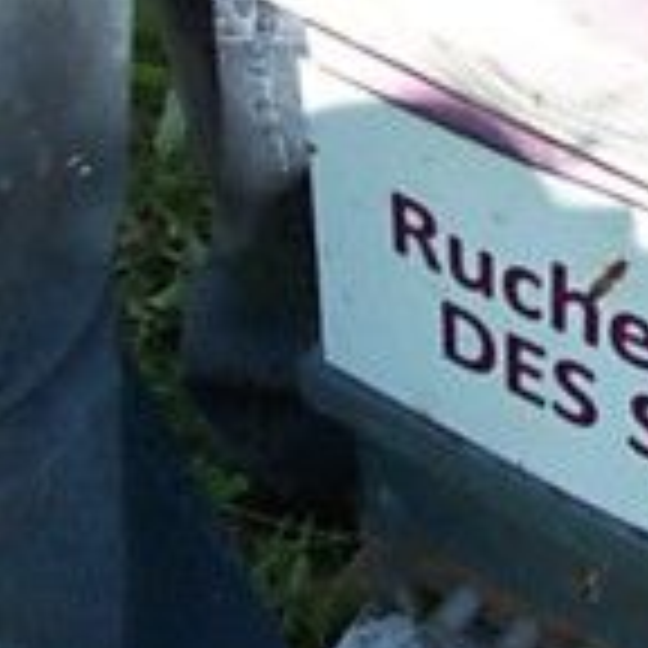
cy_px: -243
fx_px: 2499
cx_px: 1008
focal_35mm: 118
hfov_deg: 13.8
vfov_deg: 14.1
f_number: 2.9
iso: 80
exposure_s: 1/500
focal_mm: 5.7
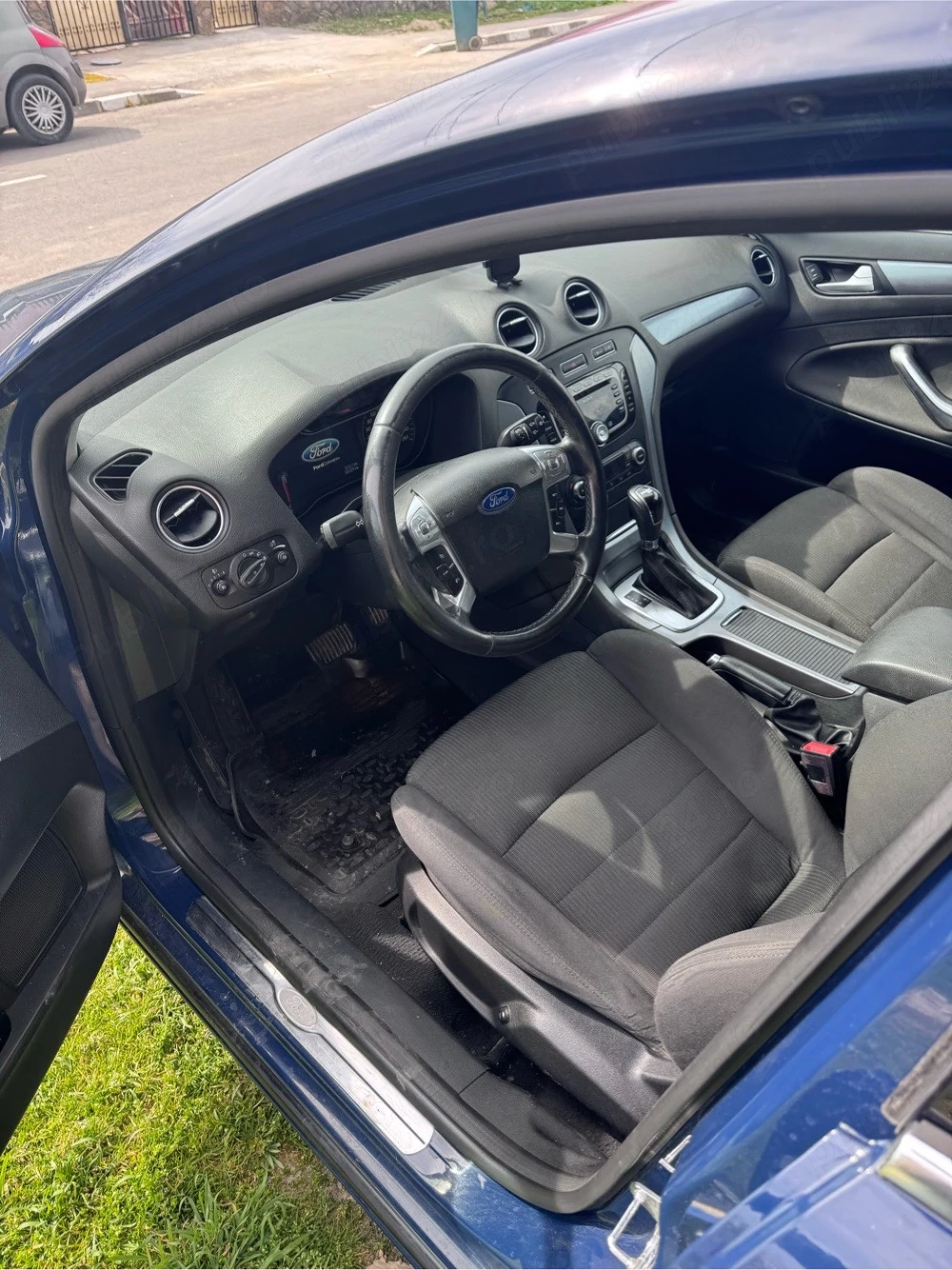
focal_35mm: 24
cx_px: 476
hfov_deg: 56.8
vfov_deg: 71.6
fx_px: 880
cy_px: 635
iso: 80
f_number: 1.78
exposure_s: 1/419
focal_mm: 6.76
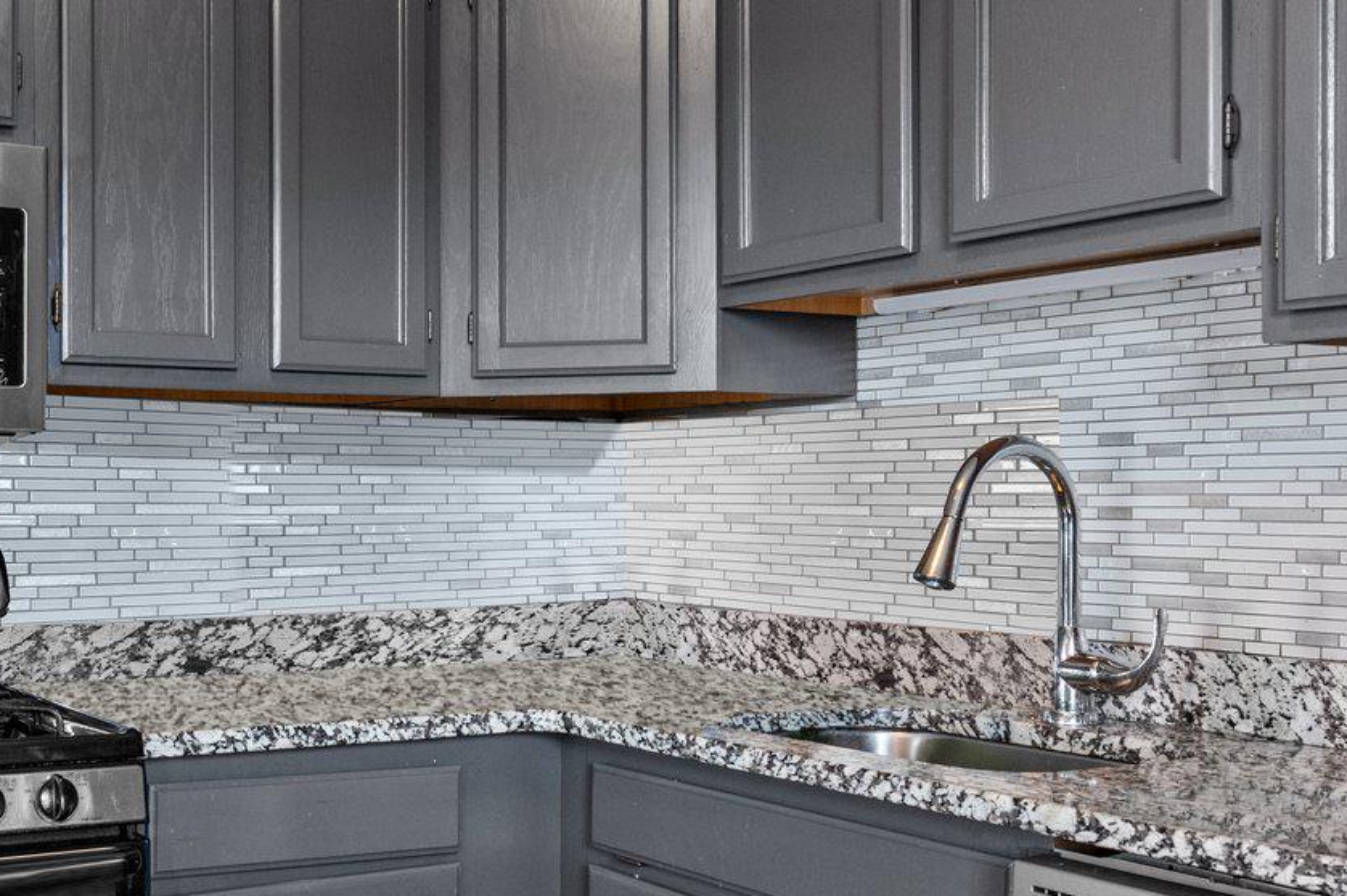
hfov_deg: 42.4
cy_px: 531
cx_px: 259
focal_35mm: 44
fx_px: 1646
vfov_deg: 30.4
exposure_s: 1/10
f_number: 8
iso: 500
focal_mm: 18
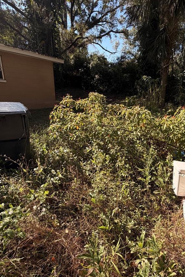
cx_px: 128
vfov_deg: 81.1
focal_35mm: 21
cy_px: 146
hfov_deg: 57.8
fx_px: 162
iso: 40
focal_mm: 2.22
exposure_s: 1/770
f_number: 2.2
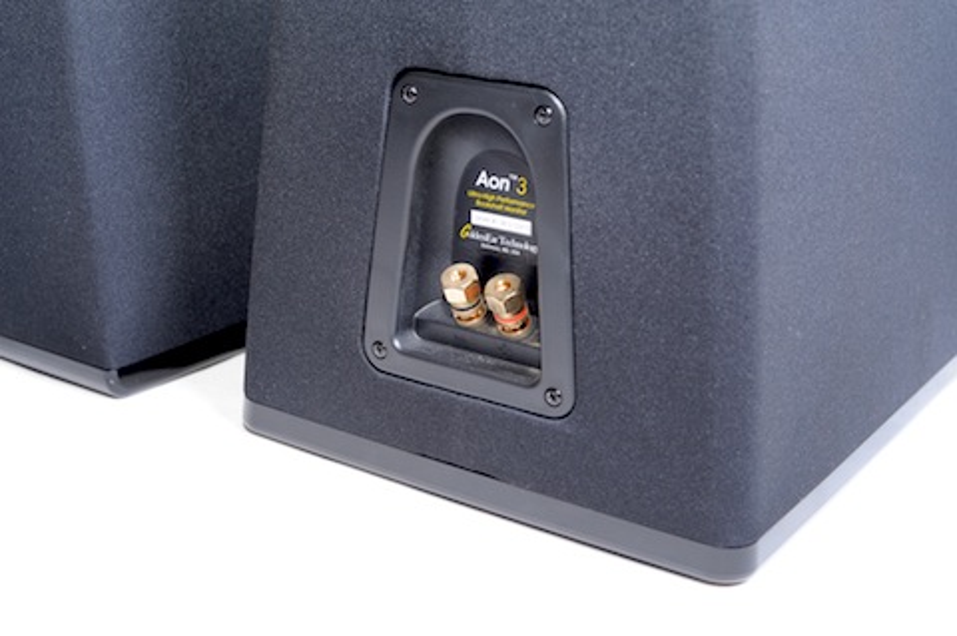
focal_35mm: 50
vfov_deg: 26.9
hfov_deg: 39.6
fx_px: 1328
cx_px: 478
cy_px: 318
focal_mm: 50
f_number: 9
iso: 800
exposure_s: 1/20
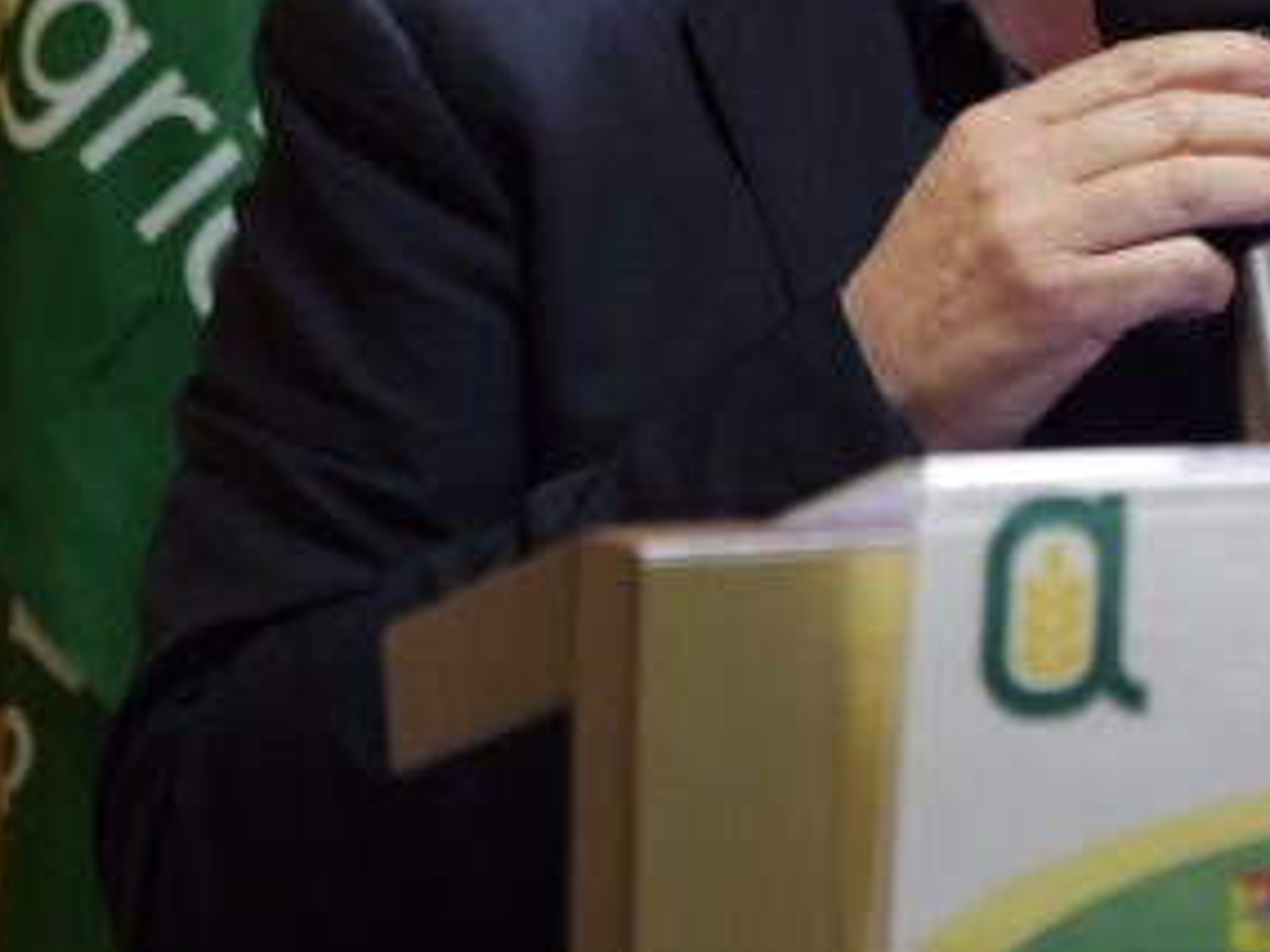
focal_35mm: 184
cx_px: 1619
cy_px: -268
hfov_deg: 10.5
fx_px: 6751
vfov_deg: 8.0
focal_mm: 34
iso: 2500
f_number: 3.8
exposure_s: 1/125
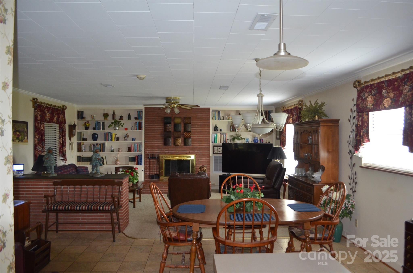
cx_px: 206
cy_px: 136
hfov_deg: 67.5
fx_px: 309
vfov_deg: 47.7
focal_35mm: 27
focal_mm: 18
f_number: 3.5
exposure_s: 1/60
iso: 1100
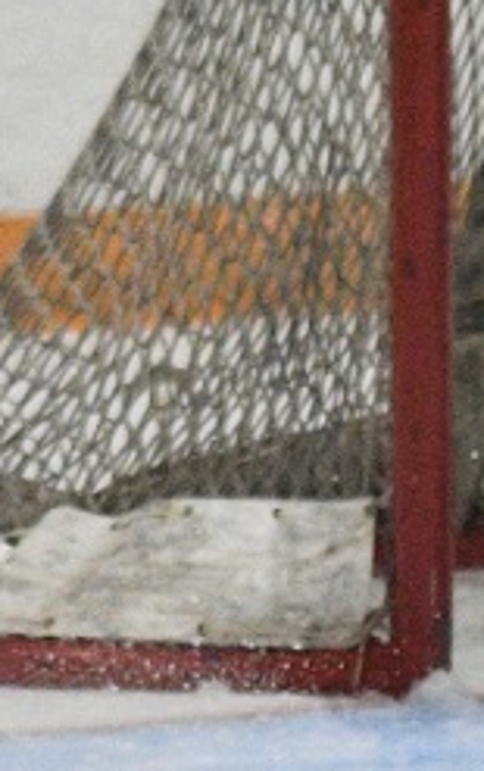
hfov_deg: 2.3
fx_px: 12037
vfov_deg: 3.7
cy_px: 325
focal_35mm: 572
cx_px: -515
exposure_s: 1/1000
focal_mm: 70
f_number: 2.8
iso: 2500
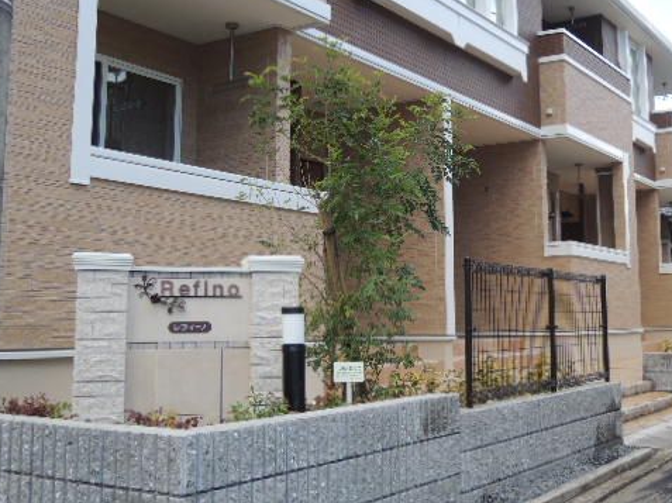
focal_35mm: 47
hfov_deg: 40.3
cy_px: 189
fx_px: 912
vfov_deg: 30.7
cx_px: 406
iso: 100
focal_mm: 6.3
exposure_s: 1/250
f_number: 2.8
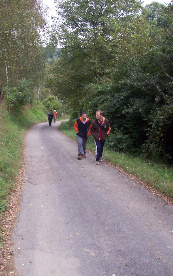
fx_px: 294
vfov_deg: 50.4
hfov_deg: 32.7
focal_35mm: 39
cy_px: 140
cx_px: 70
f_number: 2.7
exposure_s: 1/42.1
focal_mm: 6
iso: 80
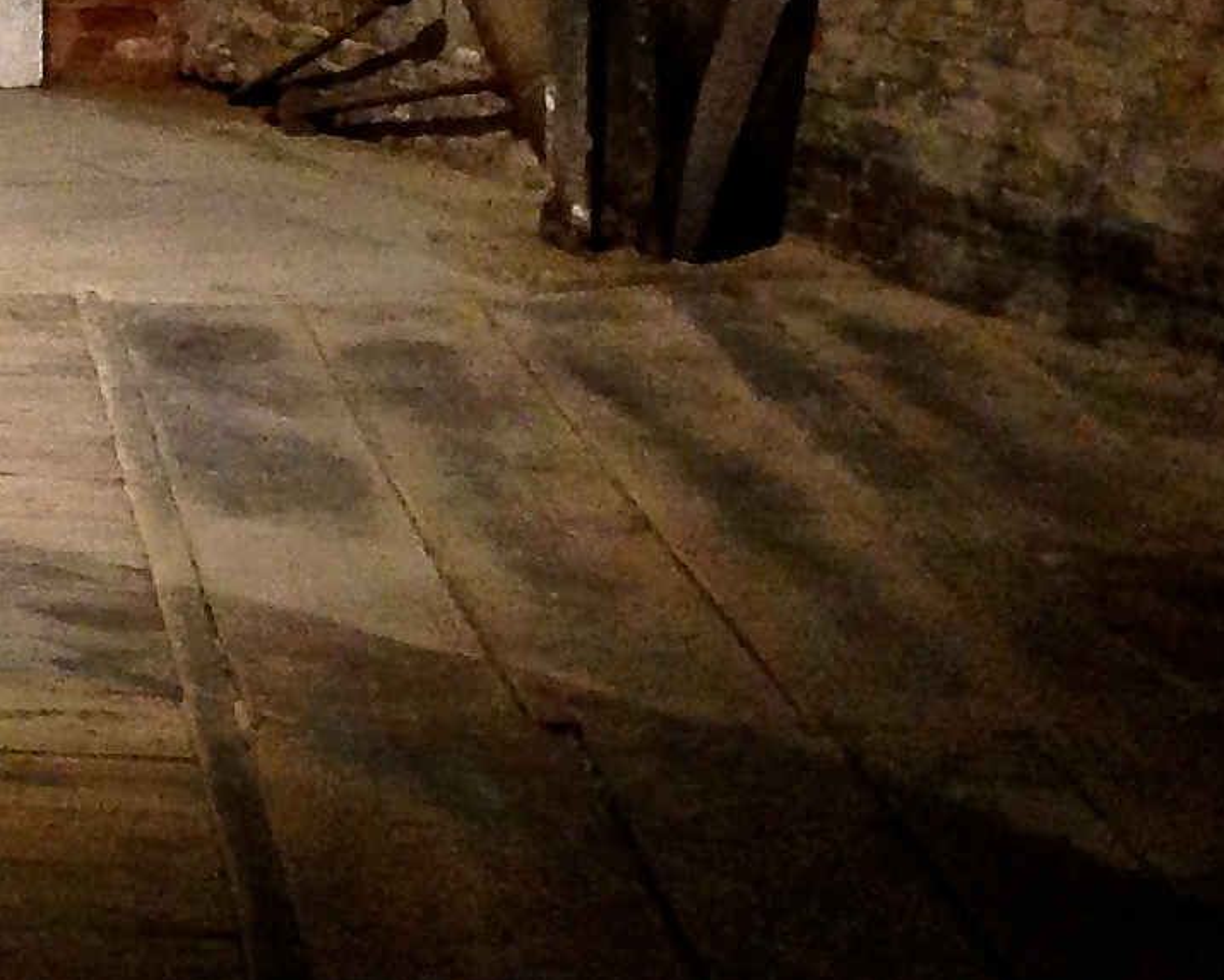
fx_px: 5325
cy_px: -353
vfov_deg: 10.3
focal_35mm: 147
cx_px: -741
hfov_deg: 12.3
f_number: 2.4
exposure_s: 1/20
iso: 320
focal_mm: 4.13
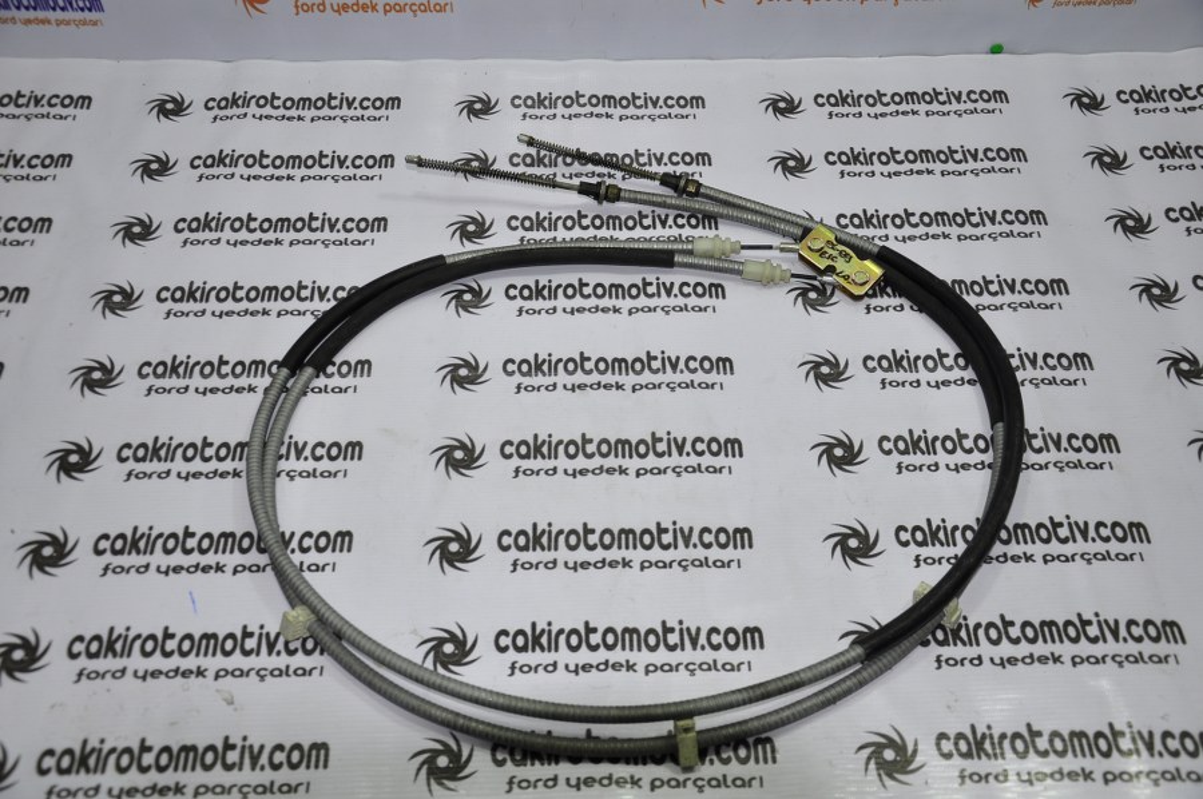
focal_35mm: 39
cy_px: 400
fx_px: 1302
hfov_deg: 49.6
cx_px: 602
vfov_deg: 34.1
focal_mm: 26
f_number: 4.5
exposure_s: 1/100
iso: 200
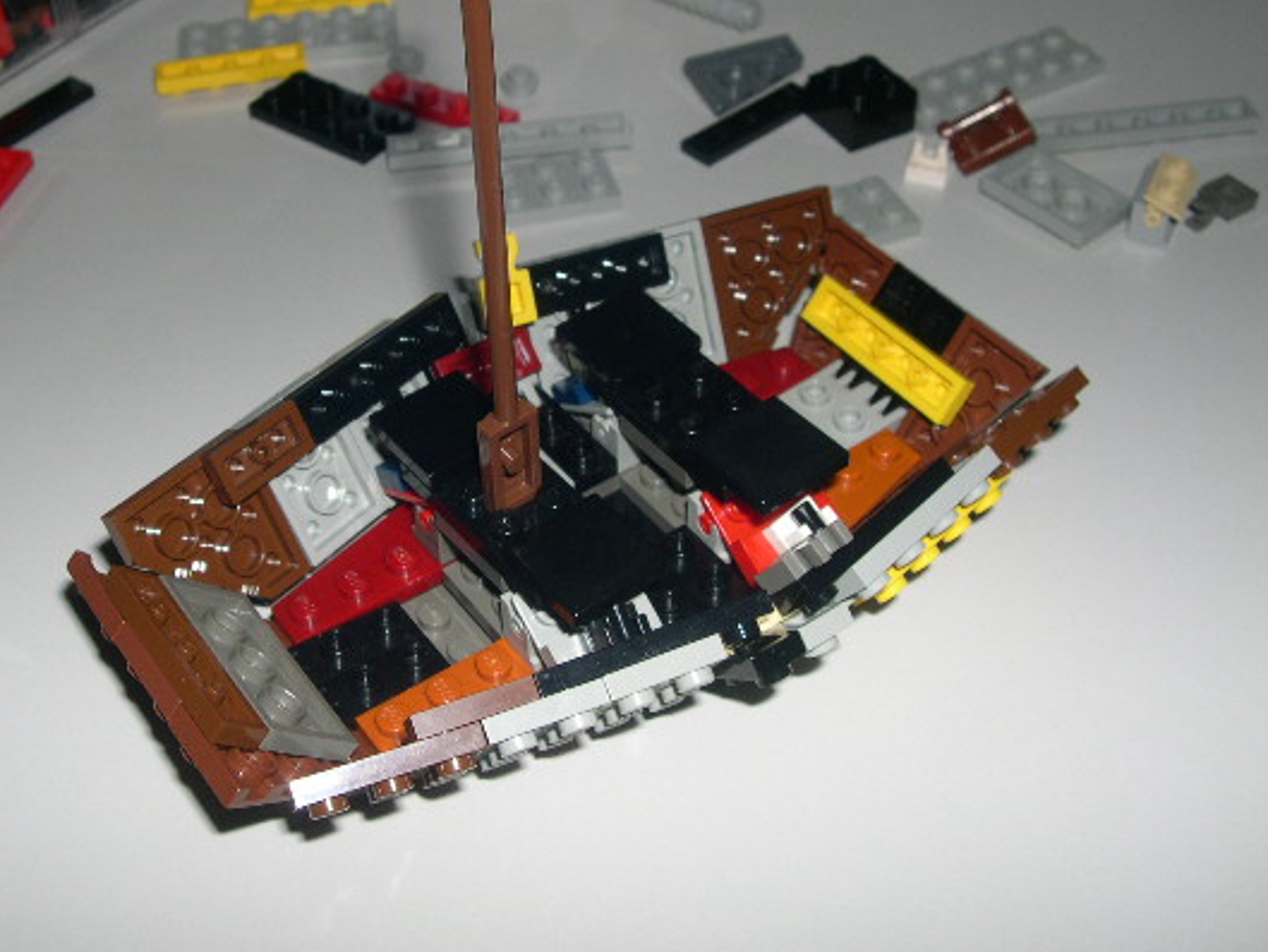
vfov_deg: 31.5
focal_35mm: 46
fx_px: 1685
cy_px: 393
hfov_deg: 41.1
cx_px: 511
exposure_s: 1/60
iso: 100
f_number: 7.6
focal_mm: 8
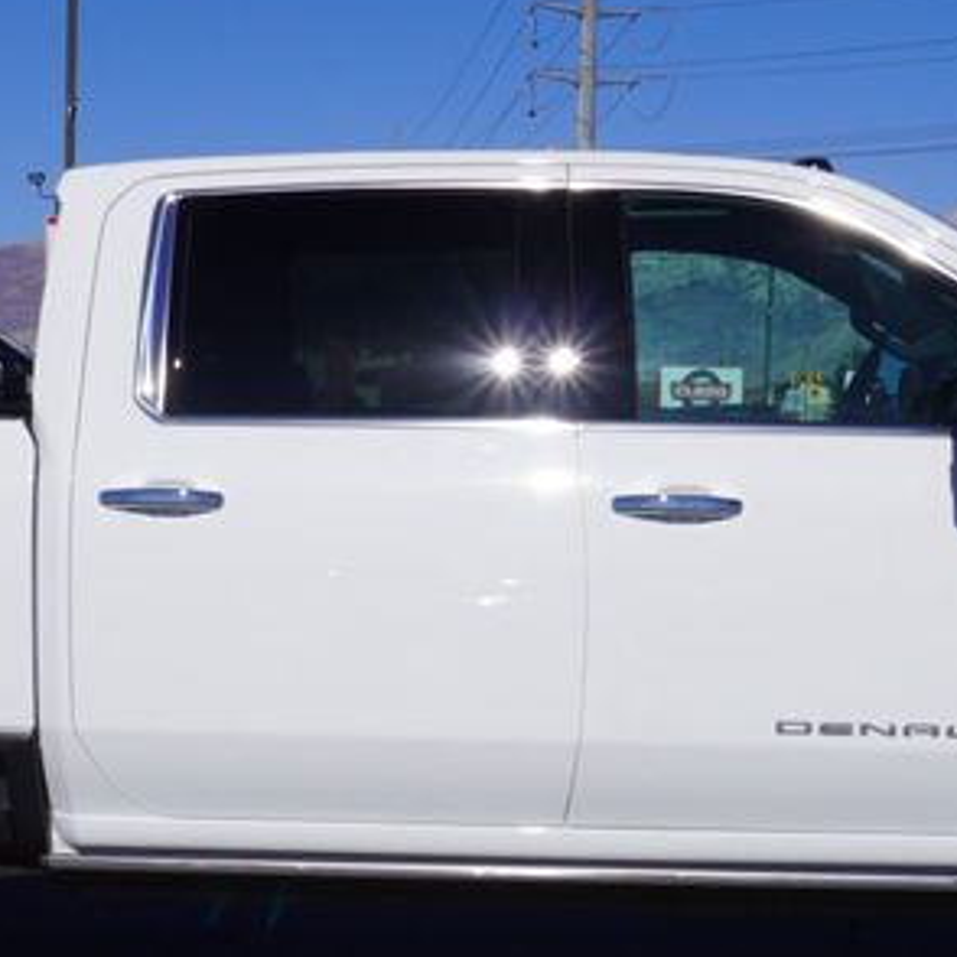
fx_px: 2502
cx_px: 355
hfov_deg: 21.6
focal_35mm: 80
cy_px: 703
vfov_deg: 21.5
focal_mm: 18
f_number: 10
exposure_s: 1/400
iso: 100
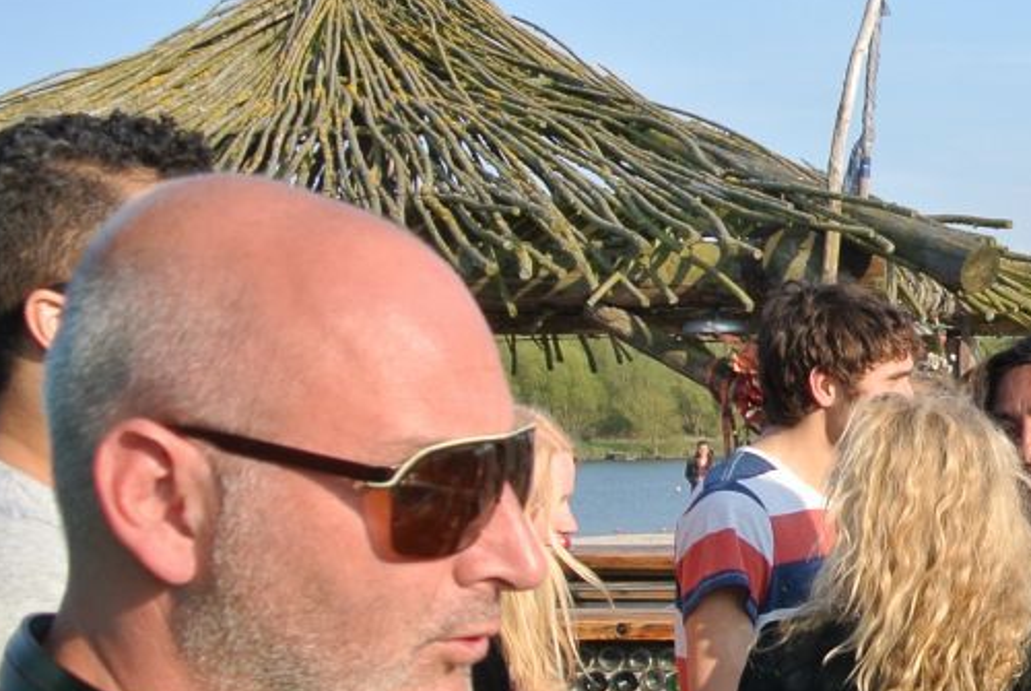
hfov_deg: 21.8
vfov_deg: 16.5
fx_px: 2323
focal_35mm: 81
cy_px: 724
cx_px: 1437
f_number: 5
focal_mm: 10
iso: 100
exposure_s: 1/400
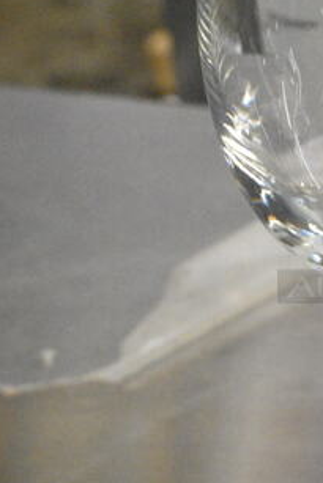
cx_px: 454
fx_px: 1499
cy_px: 221
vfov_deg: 18.3
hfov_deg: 11.9
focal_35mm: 111
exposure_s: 1/200
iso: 6400
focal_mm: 25
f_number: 7.1
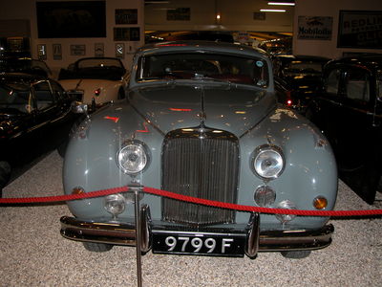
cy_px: 144
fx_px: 386
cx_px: 191
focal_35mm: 35
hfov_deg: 52.6
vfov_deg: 40.7
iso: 100
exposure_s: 1/60
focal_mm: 8.9
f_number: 2.8
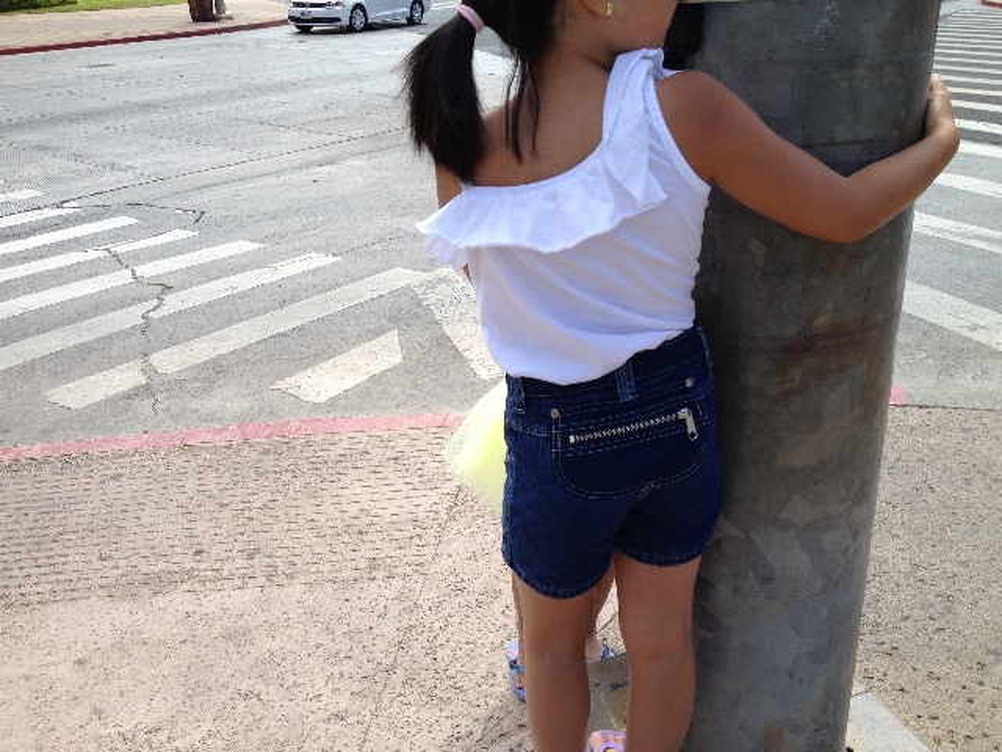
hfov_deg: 52.6
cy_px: 376
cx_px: 501
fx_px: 1013
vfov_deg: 40.7
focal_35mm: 35
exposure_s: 1/789
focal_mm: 4.28
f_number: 2.4
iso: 64
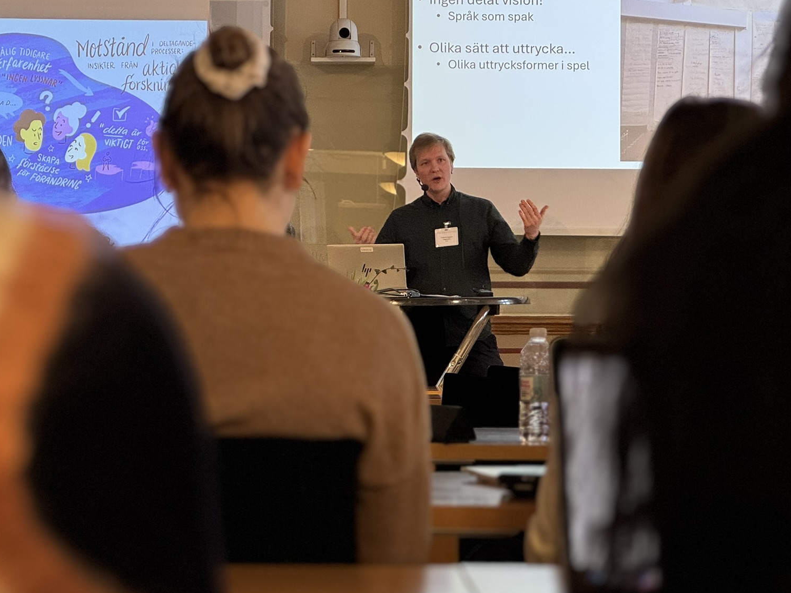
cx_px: 373
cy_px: 242
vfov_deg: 14.1
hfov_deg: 18.7
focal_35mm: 105
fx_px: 2399
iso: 100
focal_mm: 9
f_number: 2.8
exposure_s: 1/50
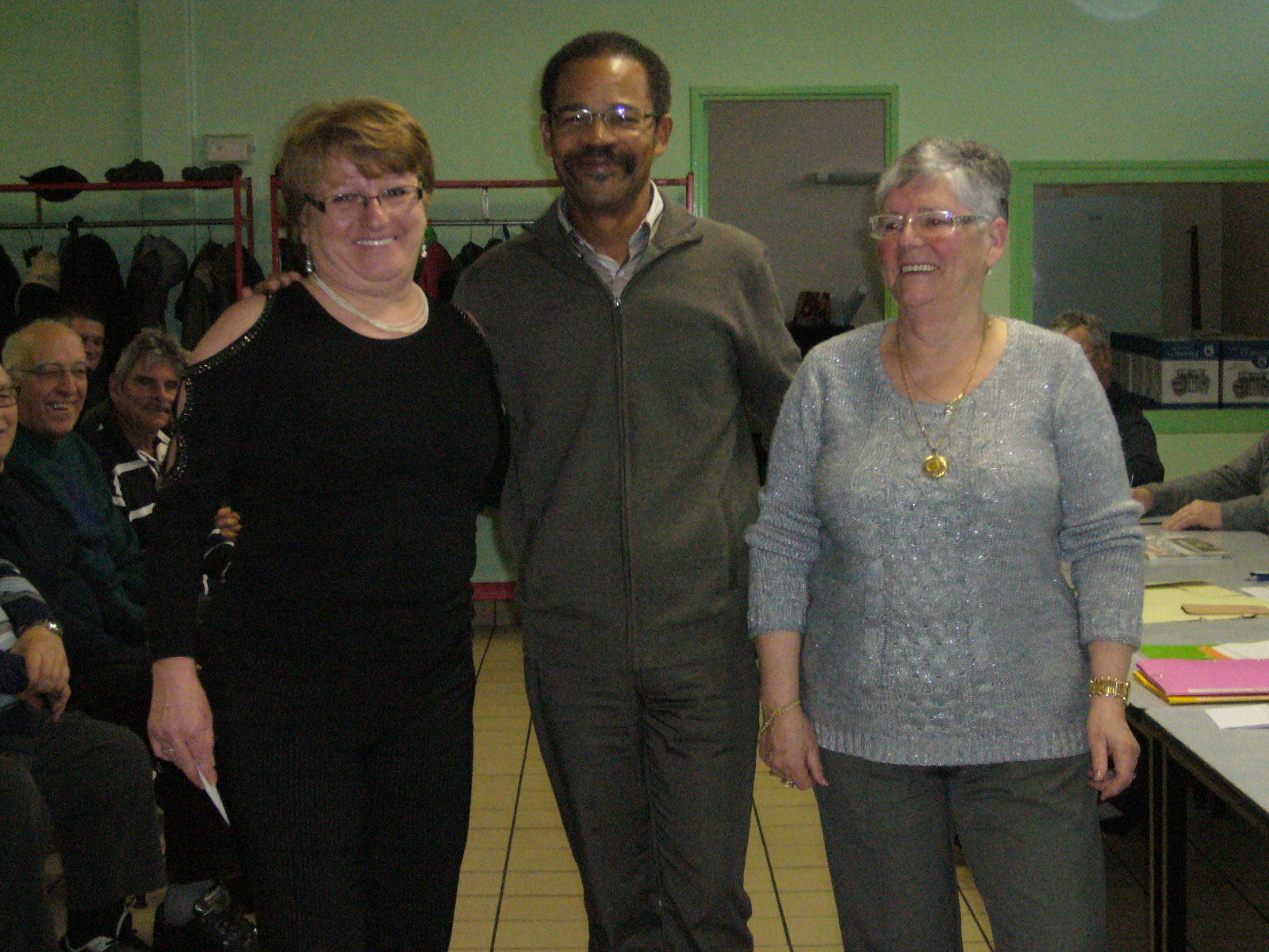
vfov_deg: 22.3
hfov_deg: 29.4
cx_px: 634
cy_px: 476
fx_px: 2420
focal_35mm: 66
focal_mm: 10.9
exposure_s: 1/60
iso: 400
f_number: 3.9
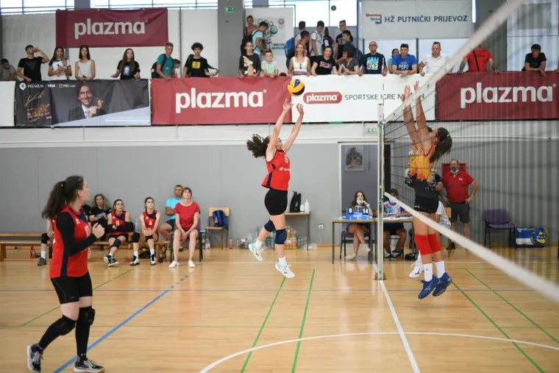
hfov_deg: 39.6
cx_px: 280
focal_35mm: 50
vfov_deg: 27.0
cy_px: 186
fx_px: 776
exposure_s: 1/1600
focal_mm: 50
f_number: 1.6
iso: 2500
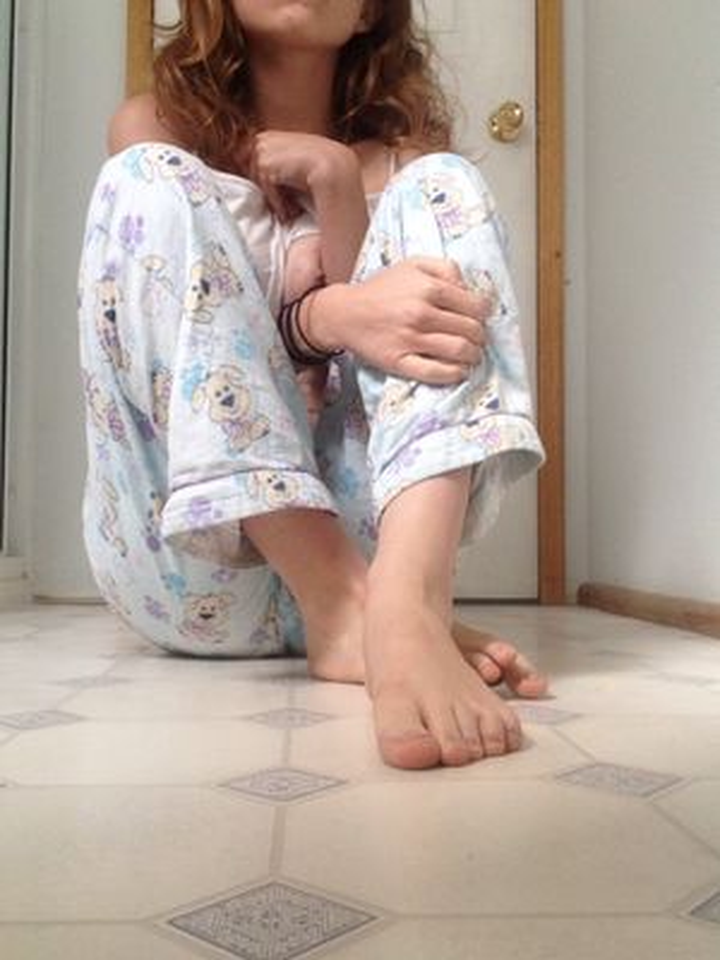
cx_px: 360
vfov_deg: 52.6
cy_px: 480
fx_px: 971
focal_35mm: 35
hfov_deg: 40.7
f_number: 2.4
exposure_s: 1/30
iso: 40
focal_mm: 2.18
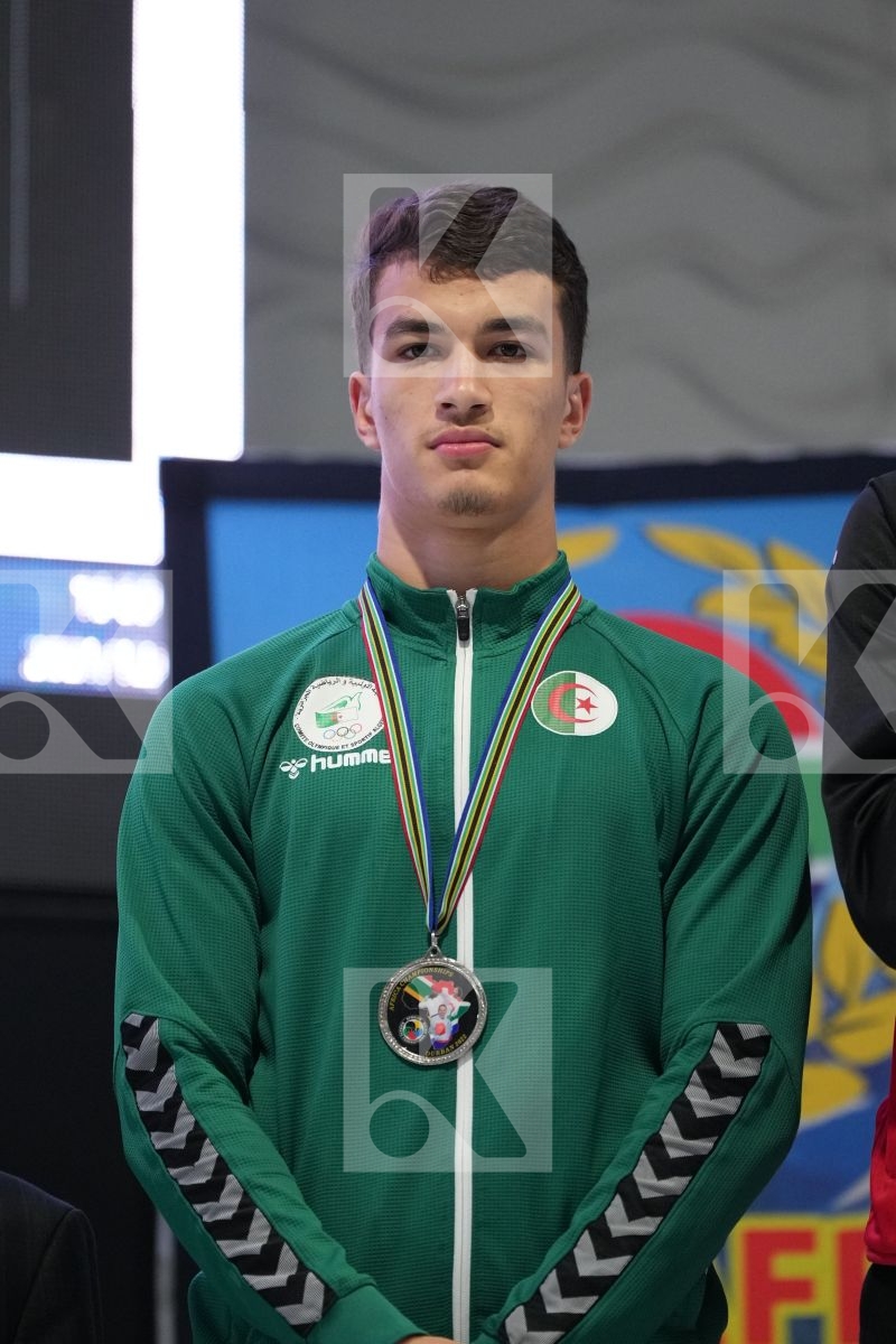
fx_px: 11199
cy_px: 672
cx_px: 448
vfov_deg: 6.9
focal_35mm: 300
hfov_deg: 4.6
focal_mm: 200
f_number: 2.8
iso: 2500
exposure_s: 1/250
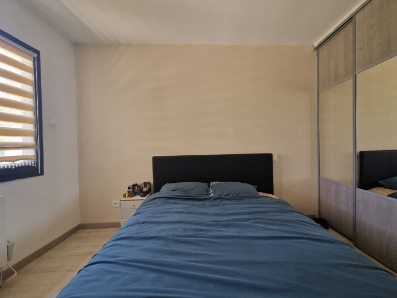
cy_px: 147
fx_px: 172
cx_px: 214
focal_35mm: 15
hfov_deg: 98.0
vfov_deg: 81.8
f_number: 2.2
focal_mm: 2.2
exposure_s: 1/50
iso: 320
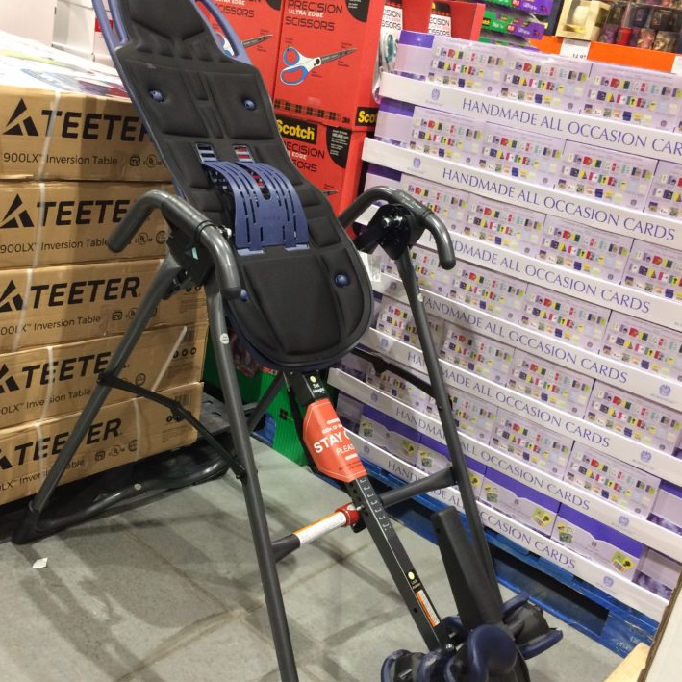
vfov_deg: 44.9
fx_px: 825
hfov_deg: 44.9
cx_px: 315
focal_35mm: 37
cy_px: 365
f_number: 2.2
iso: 160
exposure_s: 1/33
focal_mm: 4.15
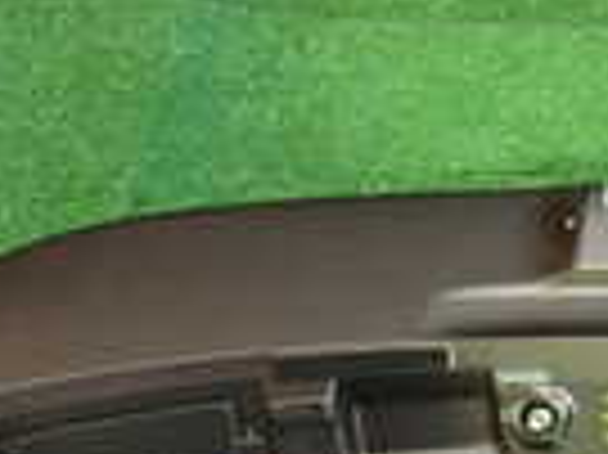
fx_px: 1948
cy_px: 310
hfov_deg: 16.5
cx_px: 842
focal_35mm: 111
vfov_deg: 13.3
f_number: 2
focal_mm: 4.5
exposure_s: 1/30
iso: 400
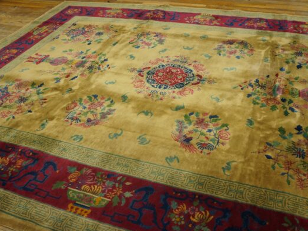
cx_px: 153
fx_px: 294
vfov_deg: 42.9
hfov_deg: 55.4
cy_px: 117
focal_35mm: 33
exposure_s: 1/160
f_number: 4
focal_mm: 20
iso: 1600
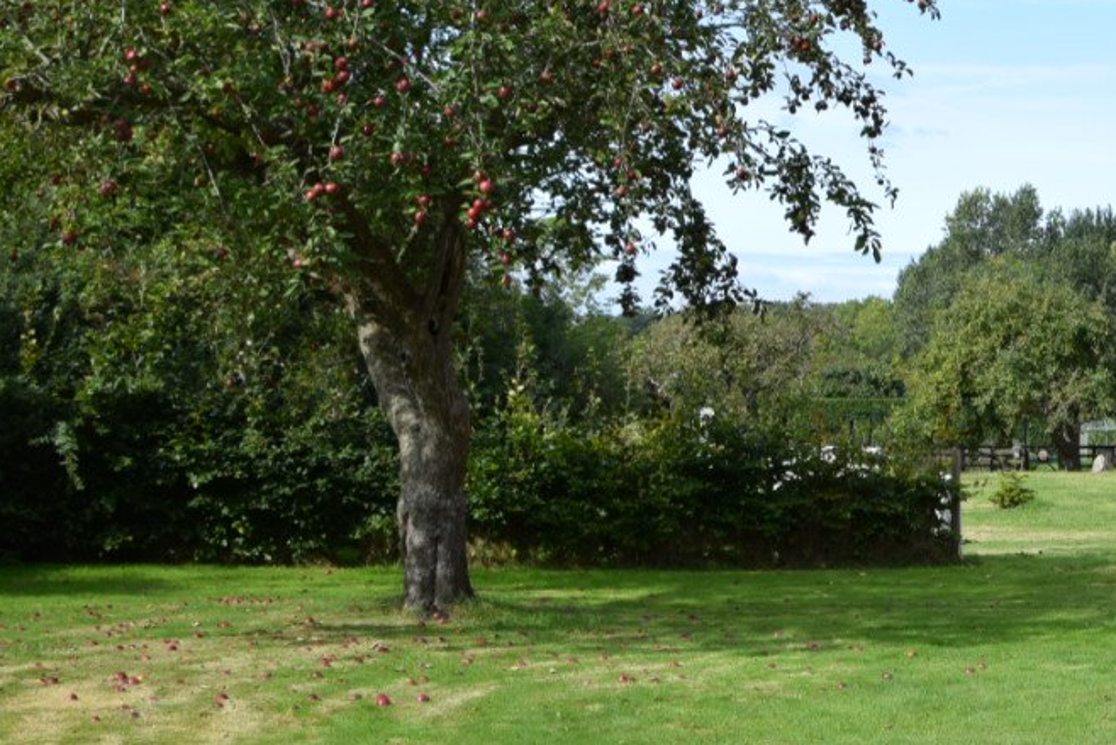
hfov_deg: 15.4
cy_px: 227
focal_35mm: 129
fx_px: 4007
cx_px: 1235
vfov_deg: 10.6
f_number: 10
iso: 200
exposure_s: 1/400
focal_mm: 35
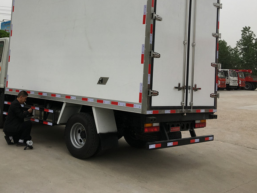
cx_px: 97
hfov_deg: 43.5
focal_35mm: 43
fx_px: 319
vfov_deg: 33.1
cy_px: 56
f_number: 2.2
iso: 25
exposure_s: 1/836
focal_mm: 4.15
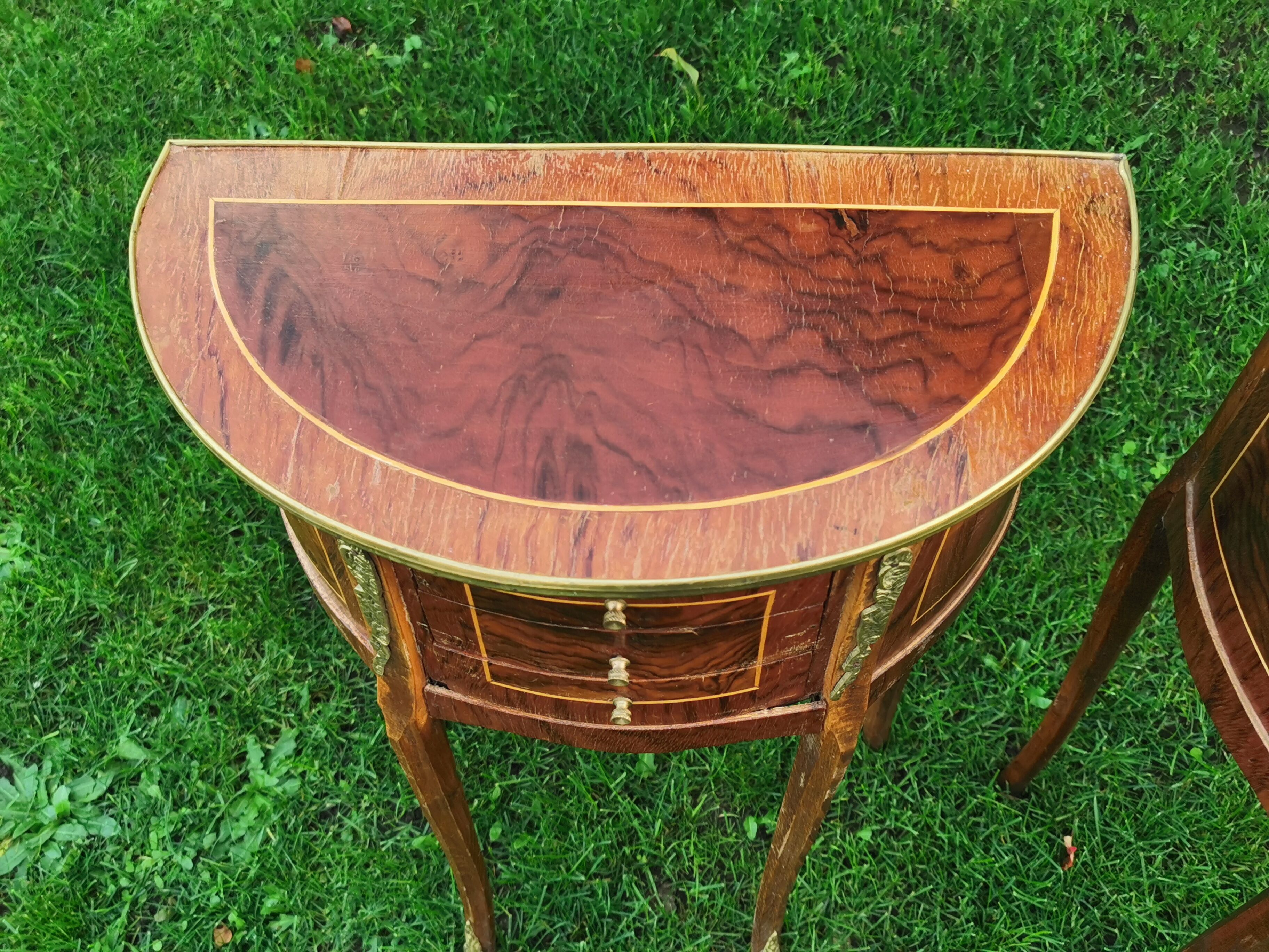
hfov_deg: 52.6
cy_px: 476
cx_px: 634
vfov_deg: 40.7
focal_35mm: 35
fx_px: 1283
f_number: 1.6
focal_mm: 5.56
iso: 50
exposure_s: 1/153
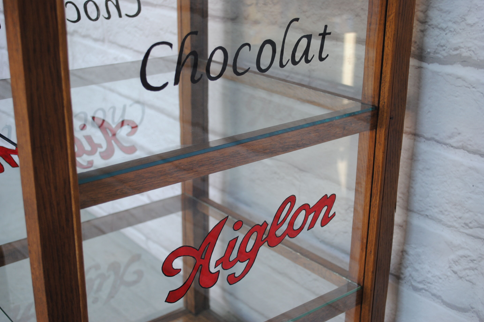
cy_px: 164
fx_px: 659
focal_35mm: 49
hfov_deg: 40.3
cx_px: 240
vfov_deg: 27.5
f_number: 4.8
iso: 200
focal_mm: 32
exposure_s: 1/30
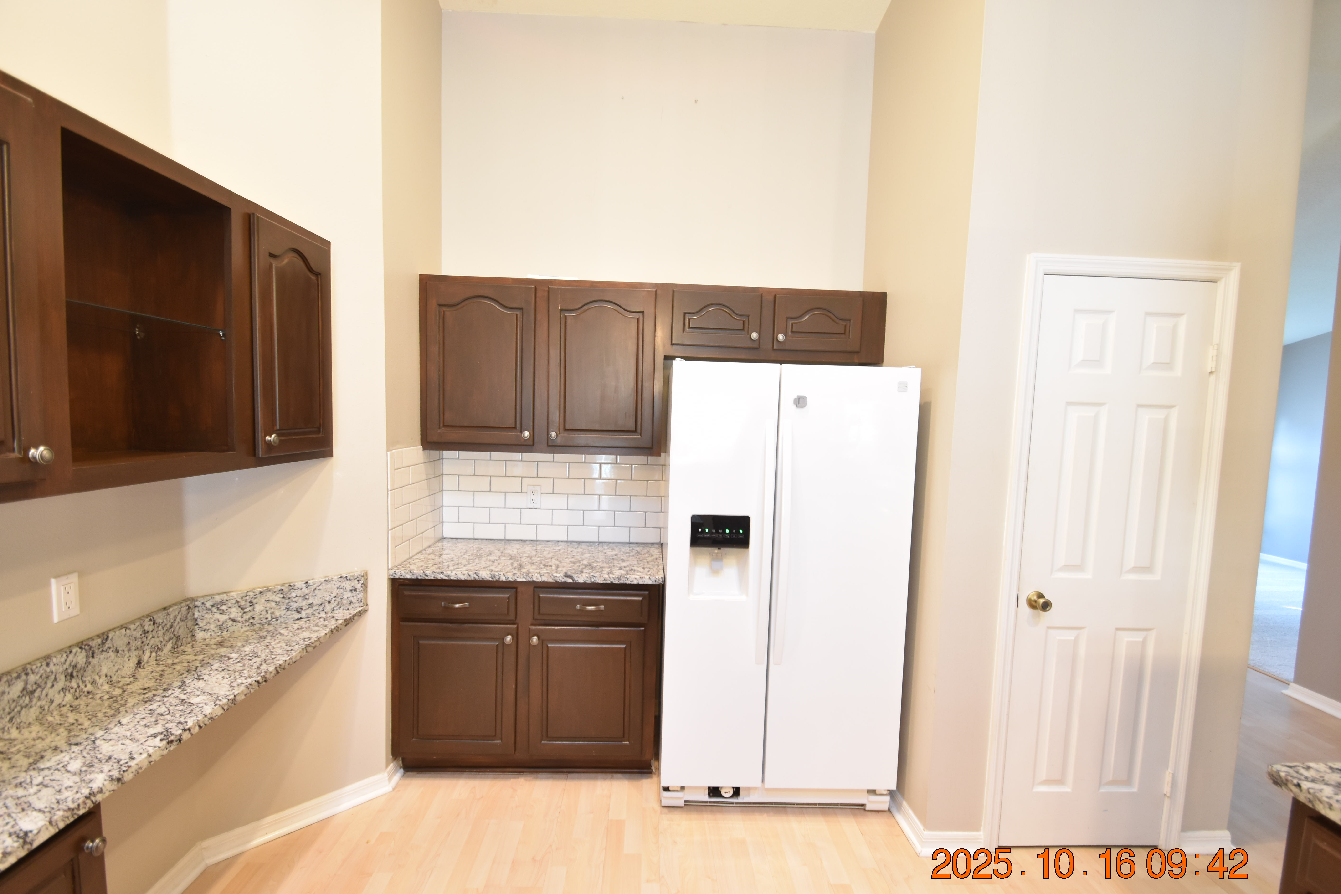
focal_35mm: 16
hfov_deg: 96.7
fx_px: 596
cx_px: 668
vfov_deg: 73.7
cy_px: 459
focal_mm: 10
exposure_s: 1/15
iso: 800
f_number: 3.5
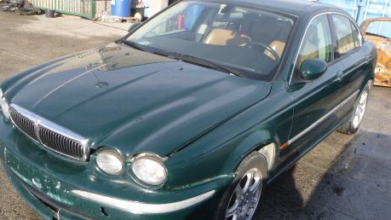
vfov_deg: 31.1
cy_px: 91
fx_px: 394
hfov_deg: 52.6
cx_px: 170
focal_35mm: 38
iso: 100
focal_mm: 4.5
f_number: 3.9
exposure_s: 1/250
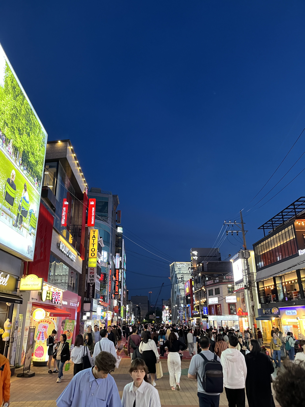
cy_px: 204
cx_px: 152
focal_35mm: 26
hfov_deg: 53.1
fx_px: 305
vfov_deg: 67.3
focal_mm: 5.1
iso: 250
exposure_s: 1/60
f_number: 1.6
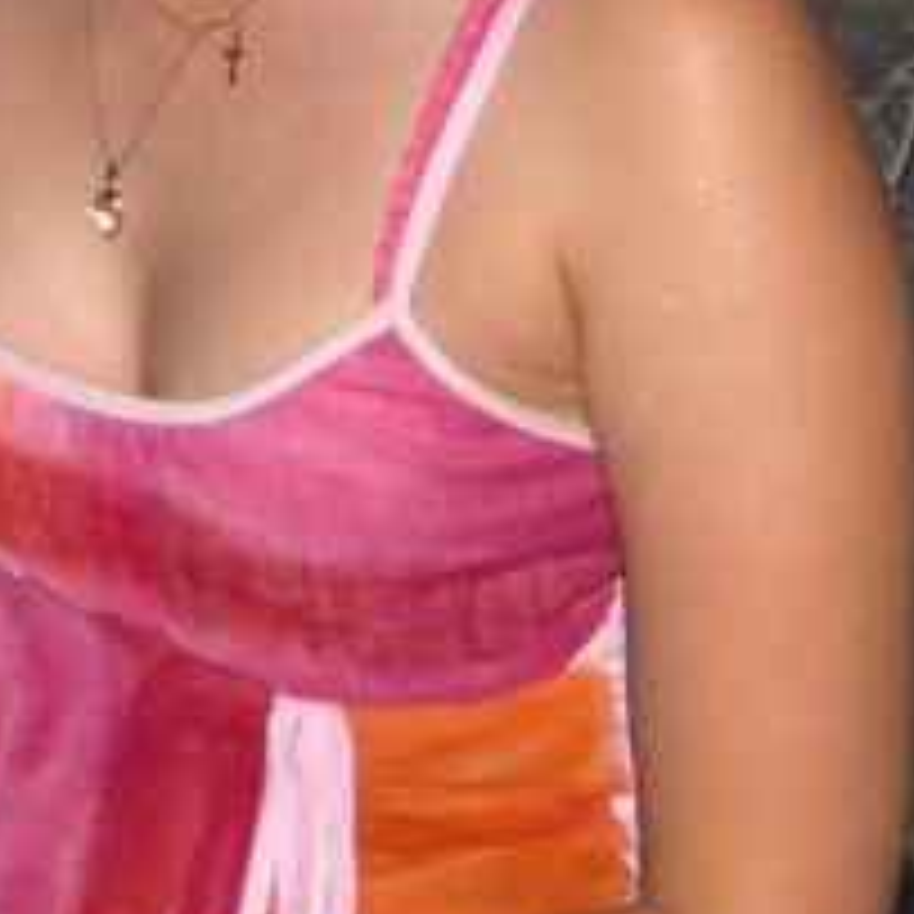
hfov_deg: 8.8
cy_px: -131
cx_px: 86
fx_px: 5945
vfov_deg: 8.7
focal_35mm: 199
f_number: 3.6
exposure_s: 1/60
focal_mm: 11.8
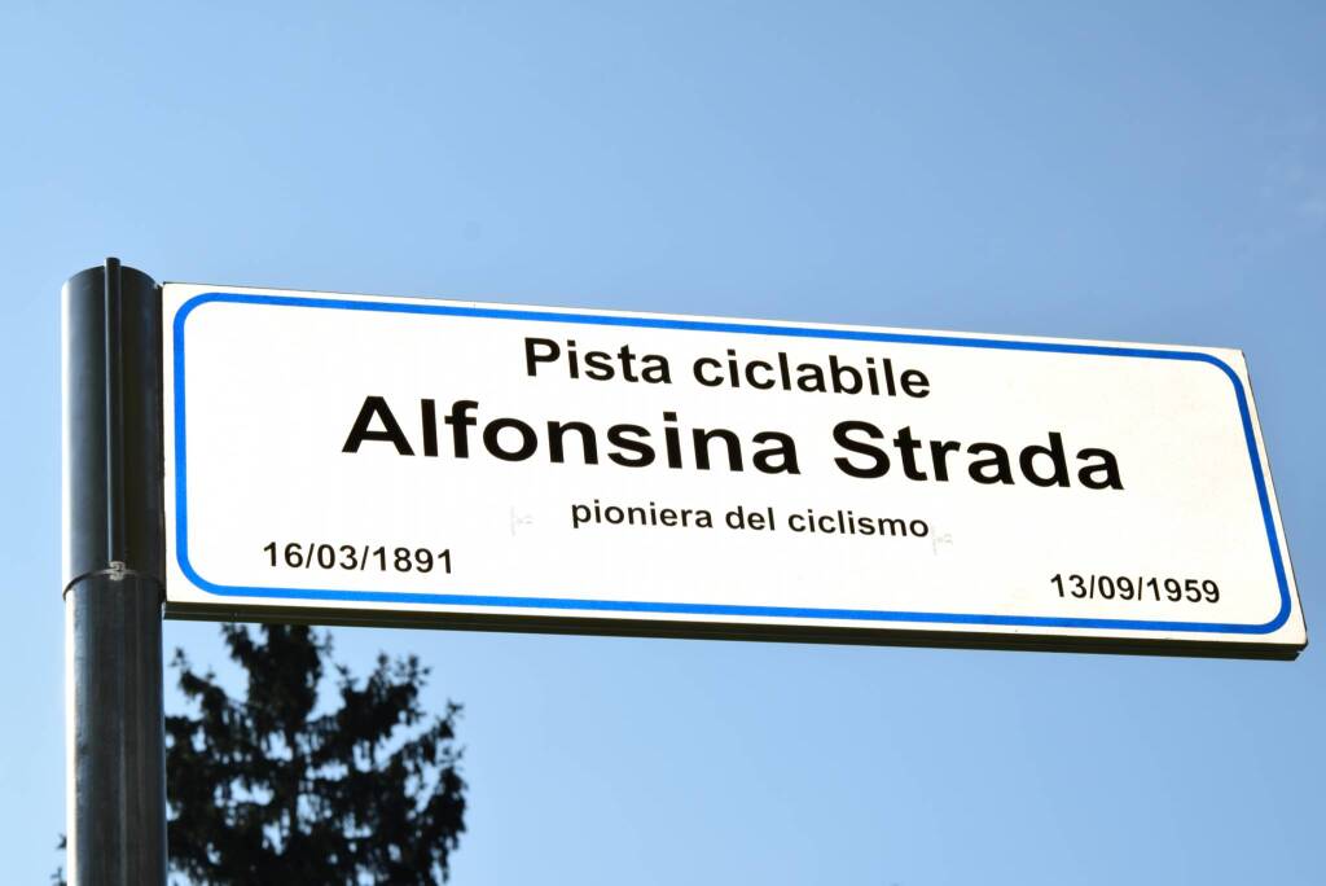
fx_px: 3206
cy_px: 443
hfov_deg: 23.4
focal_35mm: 87
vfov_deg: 15.7
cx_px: 663
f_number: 10
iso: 100
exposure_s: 1/200
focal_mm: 58
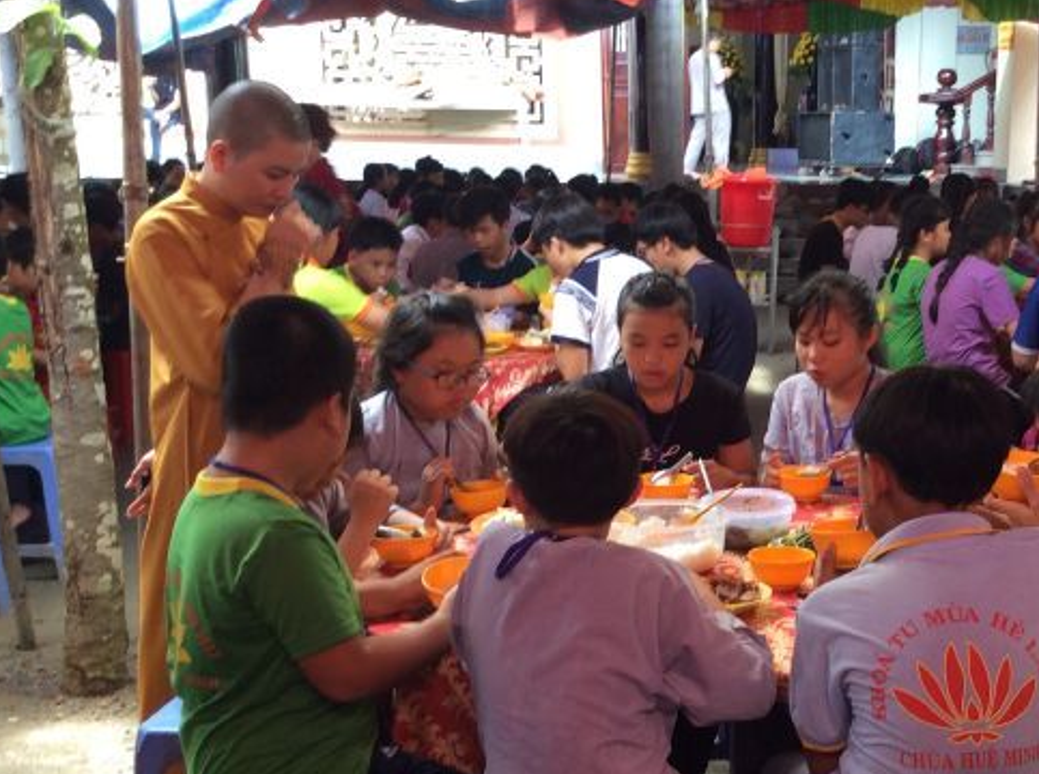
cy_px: 521
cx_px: 766
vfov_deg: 27.2
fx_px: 1587
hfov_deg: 35.5
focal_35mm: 53
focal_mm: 3.3
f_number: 2.4
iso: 50
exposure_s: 1/25
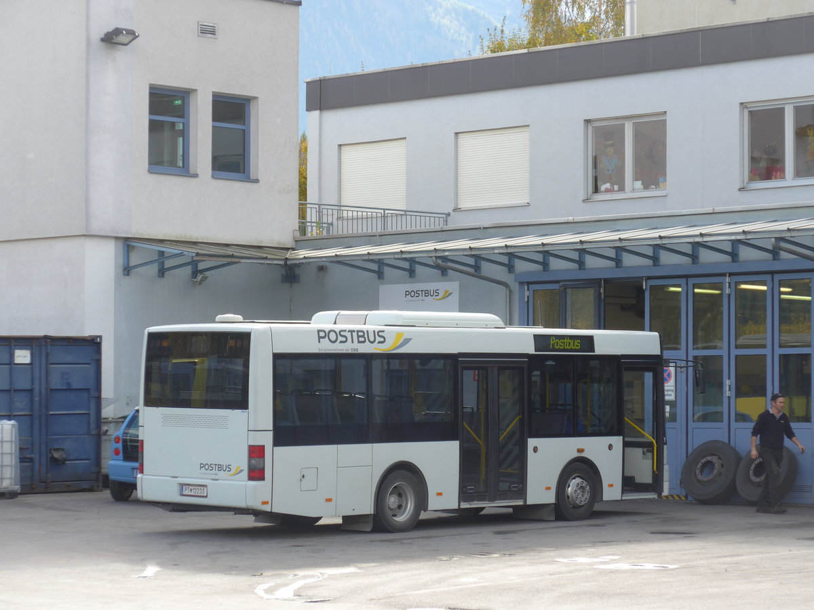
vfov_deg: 13.5
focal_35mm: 110
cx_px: 407
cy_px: 305
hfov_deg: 17.9
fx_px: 2587
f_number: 4.9
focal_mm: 21.6
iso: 80
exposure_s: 1/125
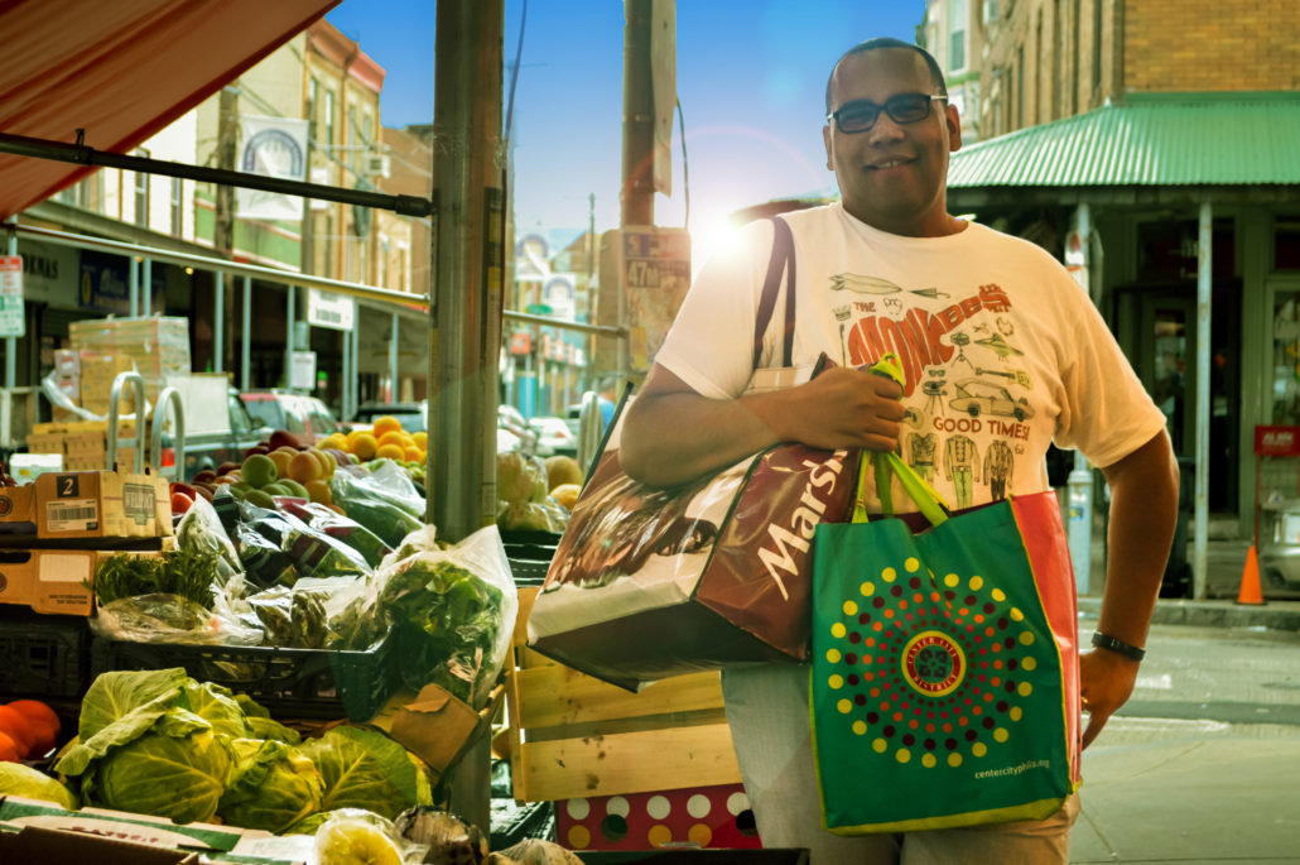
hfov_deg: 30.5
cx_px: 650
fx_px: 2381
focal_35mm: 66
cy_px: 432
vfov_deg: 20.6
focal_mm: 44
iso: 400
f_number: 5.3
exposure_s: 1/100
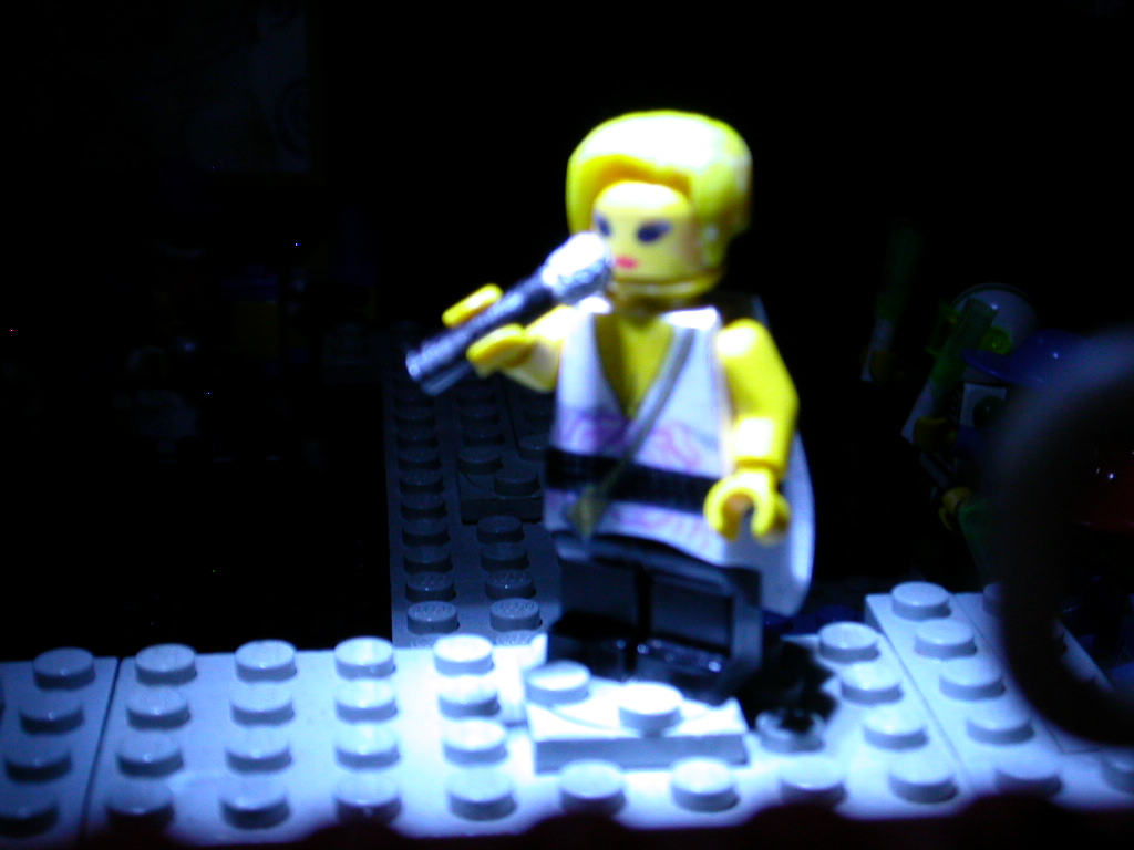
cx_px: 567
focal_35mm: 68
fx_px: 2228
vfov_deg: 21.6
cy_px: 425
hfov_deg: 28.6
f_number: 3.7
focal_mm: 10.4
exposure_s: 1/3.1
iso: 200
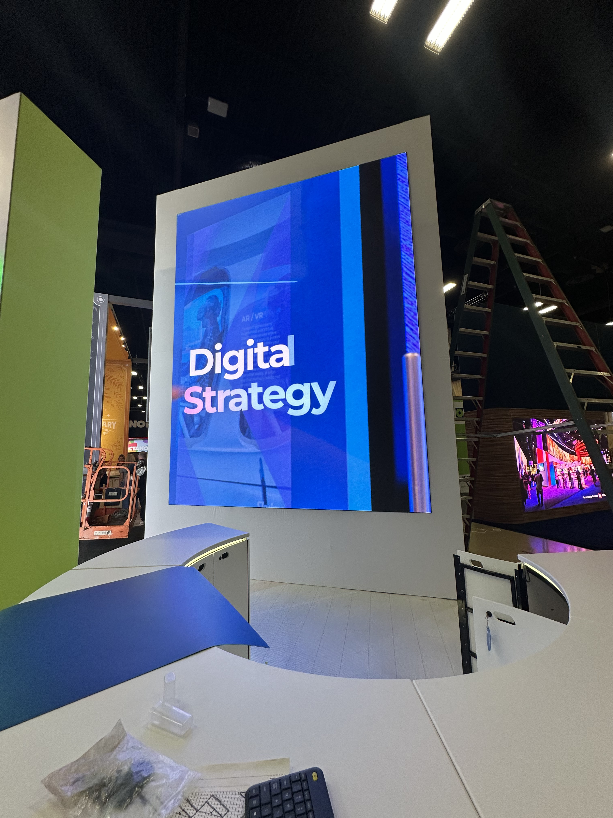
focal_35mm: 14
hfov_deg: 85.7
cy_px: 409
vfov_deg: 102.1
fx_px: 331
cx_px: 306
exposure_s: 1/120
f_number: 2.2
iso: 100
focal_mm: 2.22
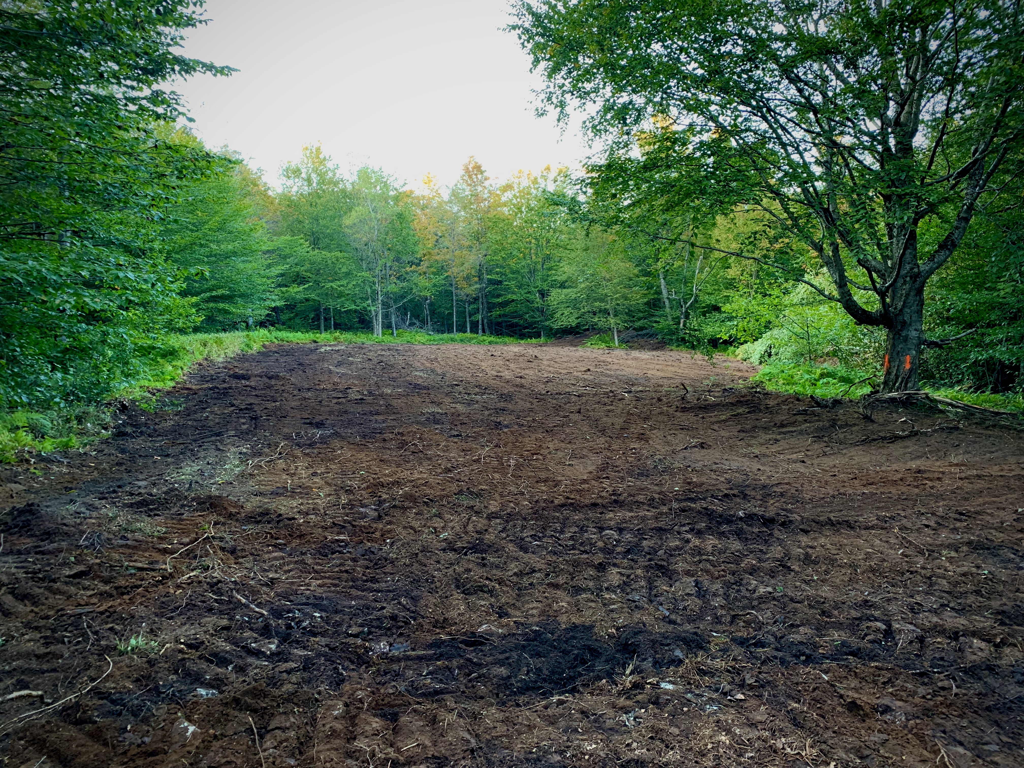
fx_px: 769
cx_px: 512
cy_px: 384
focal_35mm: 26
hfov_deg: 67.3
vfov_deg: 53.1
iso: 100
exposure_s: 1/60
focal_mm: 4.25
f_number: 1.8
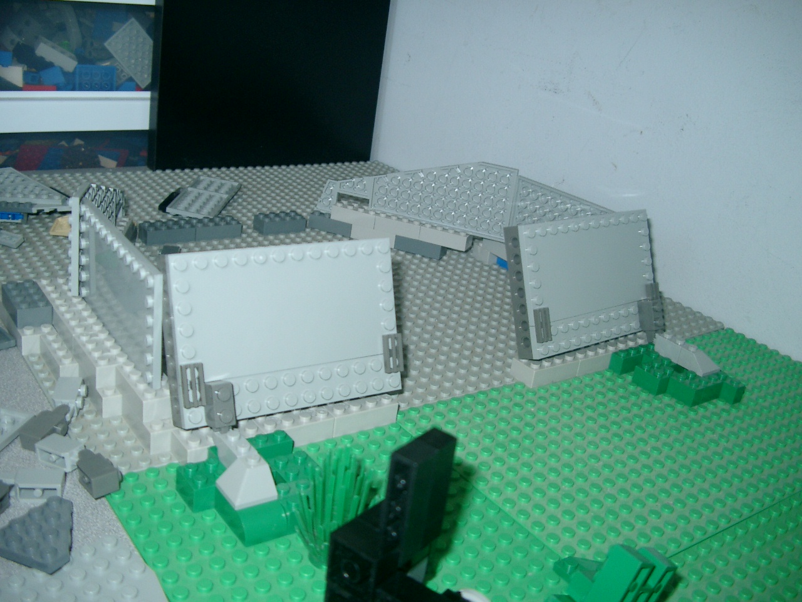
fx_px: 857
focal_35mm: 37
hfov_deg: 50.1
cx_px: 401
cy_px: 301
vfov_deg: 38.7
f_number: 2.6
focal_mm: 7.6
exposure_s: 1/60
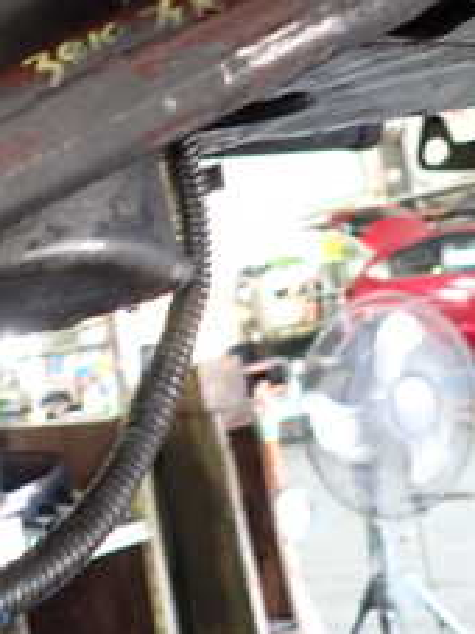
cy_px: 112
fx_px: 1209
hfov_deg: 22.2
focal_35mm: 66
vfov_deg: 28.7
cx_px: 210
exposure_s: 1/30
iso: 400
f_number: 2
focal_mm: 4.5
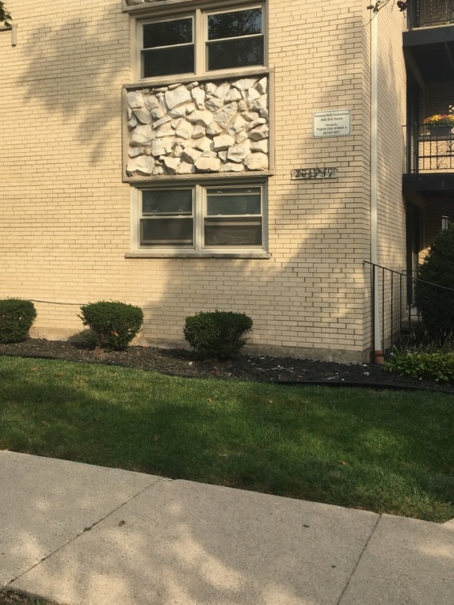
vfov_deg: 45.7
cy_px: 261
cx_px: 170
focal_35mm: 41
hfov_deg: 34.9
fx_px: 717
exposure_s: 1/1068
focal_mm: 4.15
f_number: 2.2
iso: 25
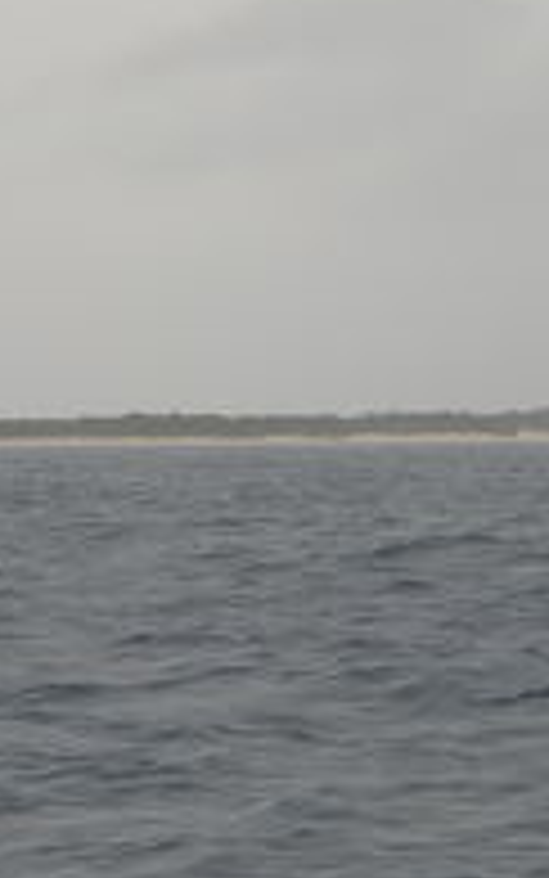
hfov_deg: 6.7
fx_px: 4641
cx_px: -144
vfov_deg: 10.8
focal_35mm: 194
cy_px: 416
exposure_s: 1/250
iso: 64
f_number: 3.6
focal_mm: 9.8
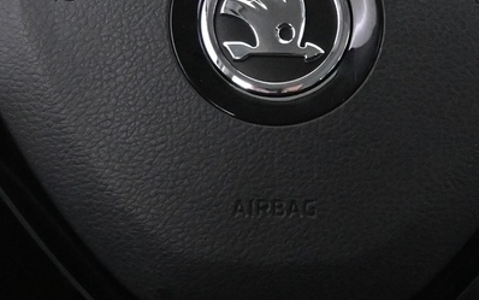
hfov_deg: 15.2
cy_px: 66
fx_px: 1789
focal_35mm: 137
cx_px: 280
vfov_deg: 9.6
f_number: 4
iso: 5600
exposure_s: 1/40
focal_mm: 22
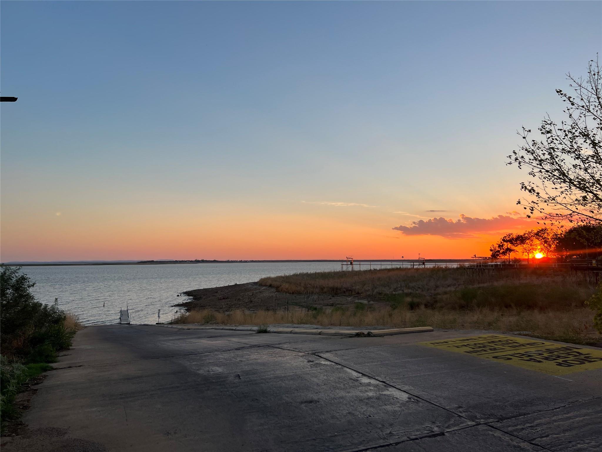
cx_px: 301
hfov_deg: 67.3
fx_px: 452
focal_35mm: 26
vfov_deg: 53.1
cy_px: 226
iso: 50
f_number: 1.5
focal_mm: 5.7
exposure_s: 1/814
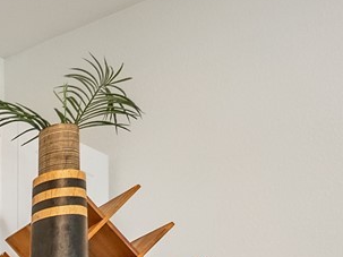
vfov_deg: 13.0
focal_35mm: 95
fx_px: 941
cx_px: -391
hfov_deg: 15.4
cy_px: 554
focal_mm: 9
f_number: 4
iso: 320
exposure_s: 1/200
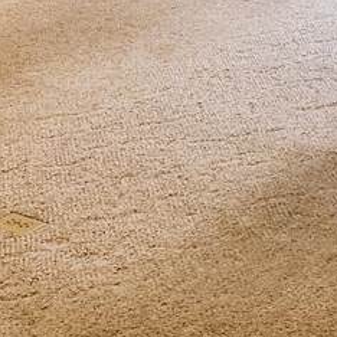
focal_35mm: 116
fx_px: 1278
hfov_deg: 14.1
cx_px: 506
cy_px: -233
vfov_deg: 13.7
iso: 160
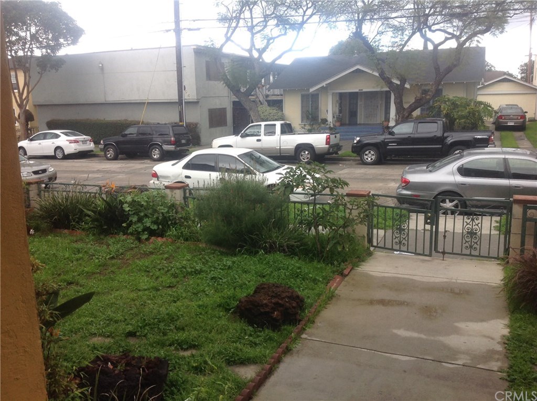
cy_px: 200
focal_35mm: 35
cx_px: 268
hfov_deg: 52.7
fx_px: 542
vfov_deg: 40.6
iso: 50
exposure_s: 1/227
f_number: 2.4
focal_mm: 4.28
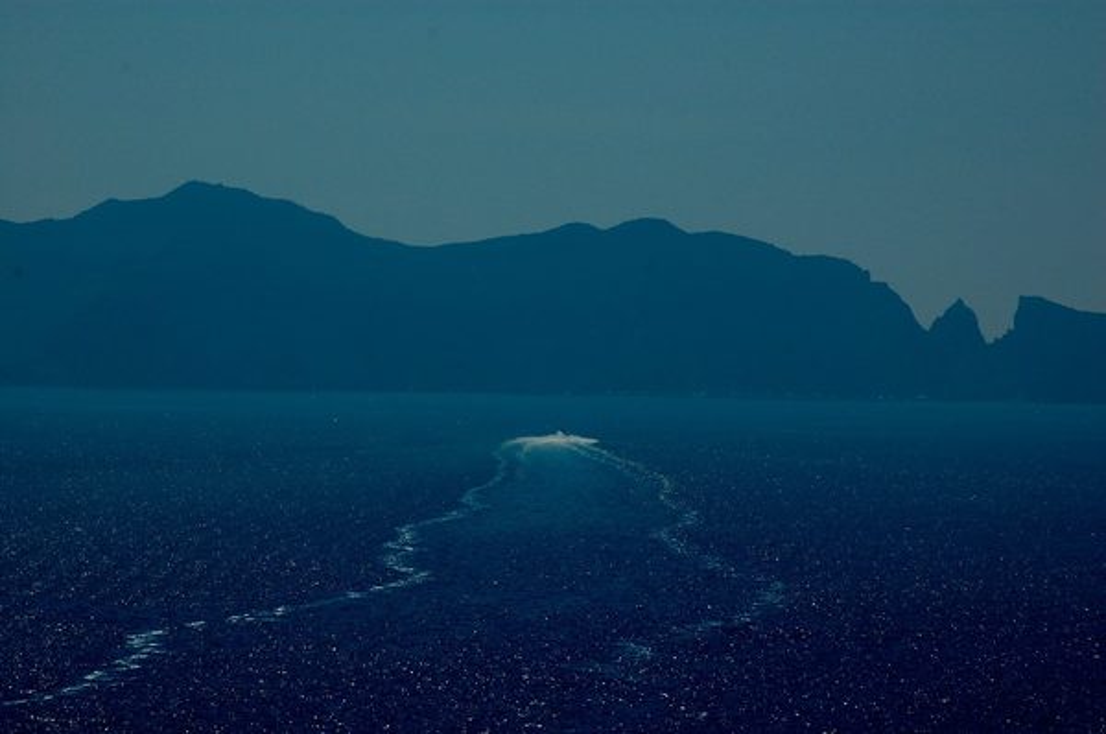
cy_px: 367
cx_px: 553
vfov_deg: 5.4
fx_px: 7822
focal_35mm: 255
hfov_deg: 8.1
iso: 200
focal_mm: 170
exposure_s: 1/1600
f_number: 10
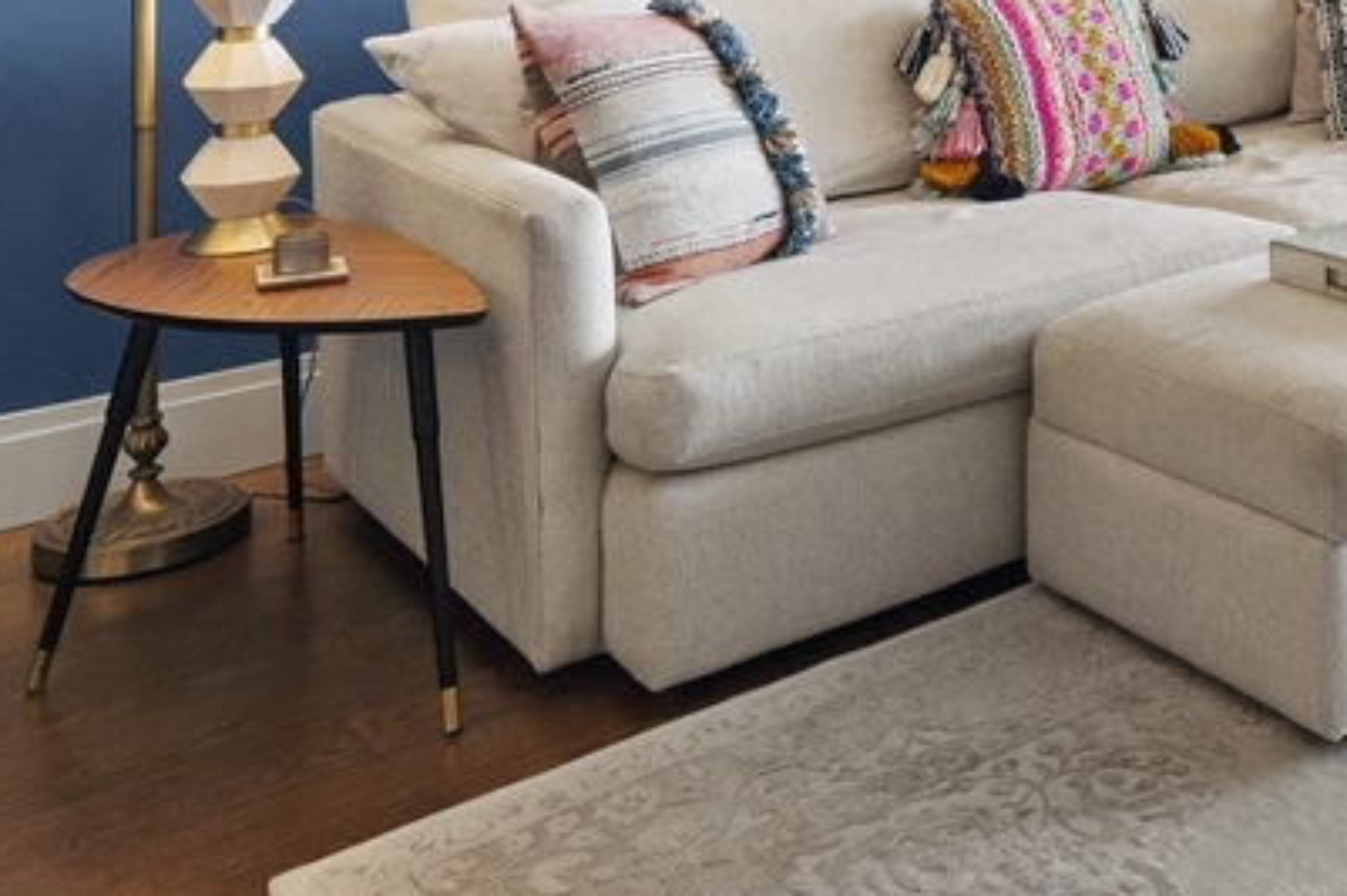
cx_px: 1404
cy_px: -173
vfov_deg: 25.6
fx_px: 1768
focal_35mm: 47
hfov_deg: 36.6
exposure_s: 1/6
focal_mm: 18.5
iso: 320
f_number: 7.1
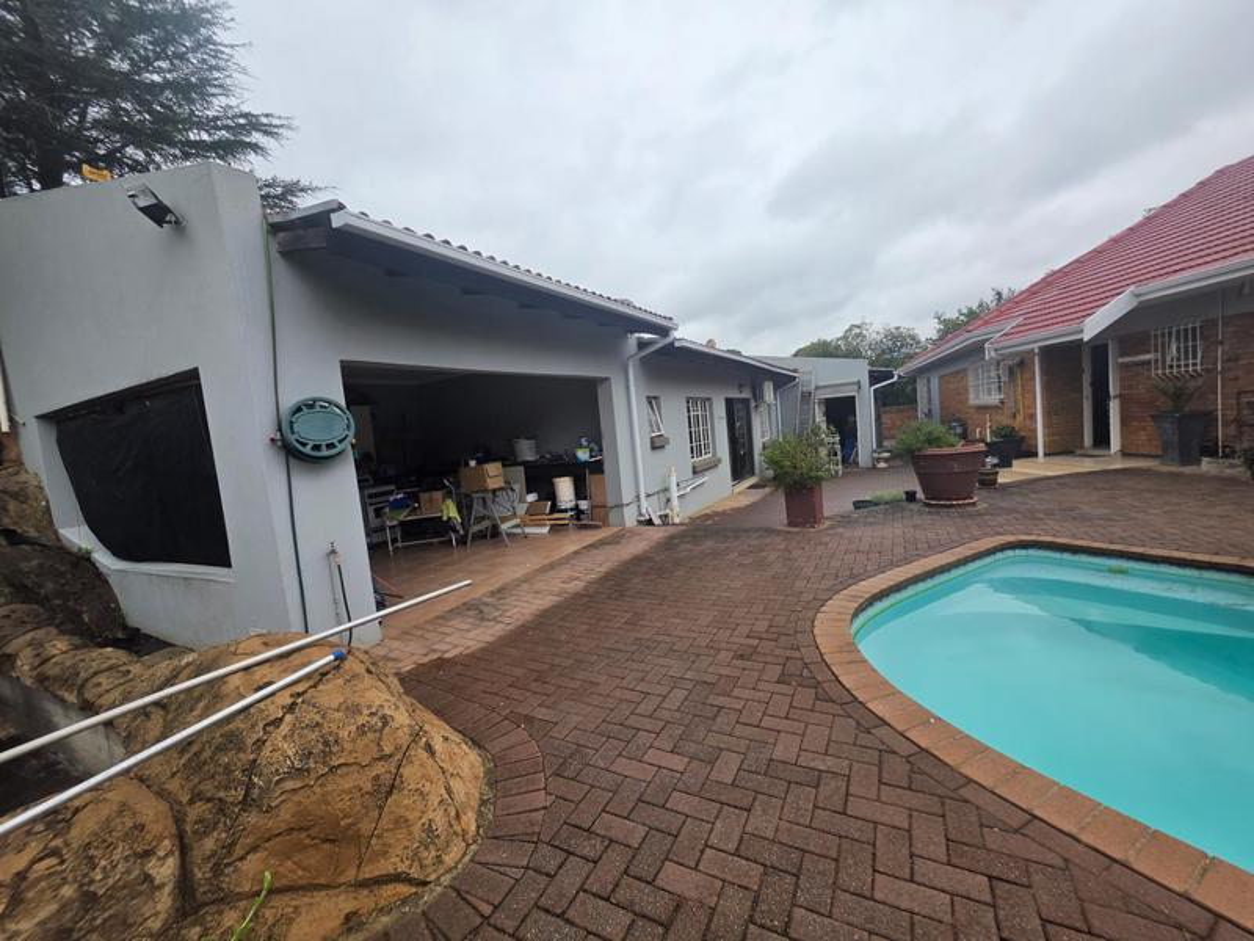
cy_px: 470
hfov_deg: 106.2
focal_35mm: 13
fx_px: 471
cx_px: 627
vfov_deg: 89.9
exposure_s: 1/1258
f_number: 1.9
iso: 40
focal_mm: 2.2
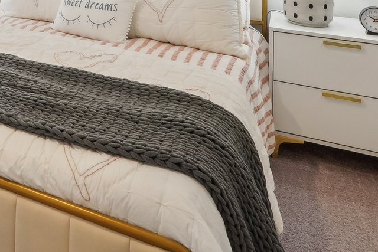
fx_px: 504
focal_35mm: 48
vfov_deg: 23.5
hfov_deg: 34.8
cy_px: -107
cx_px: -47
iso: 400
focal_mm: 10
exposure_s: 1/30
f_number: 8
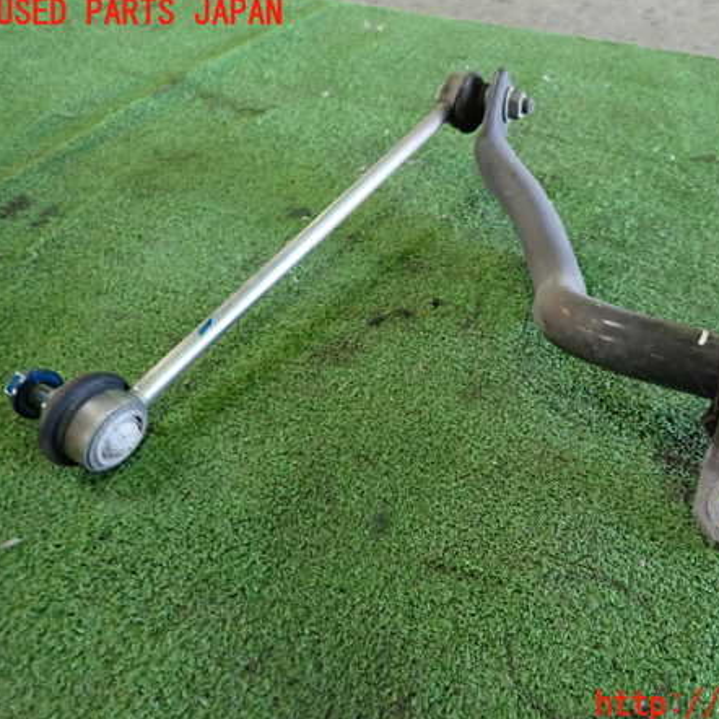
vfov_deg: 54.0
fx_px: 705
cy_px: 360
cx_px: 475
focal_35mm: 30
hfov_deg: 53.1
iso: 400
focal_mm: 4.5
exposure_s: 1/30
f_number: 2
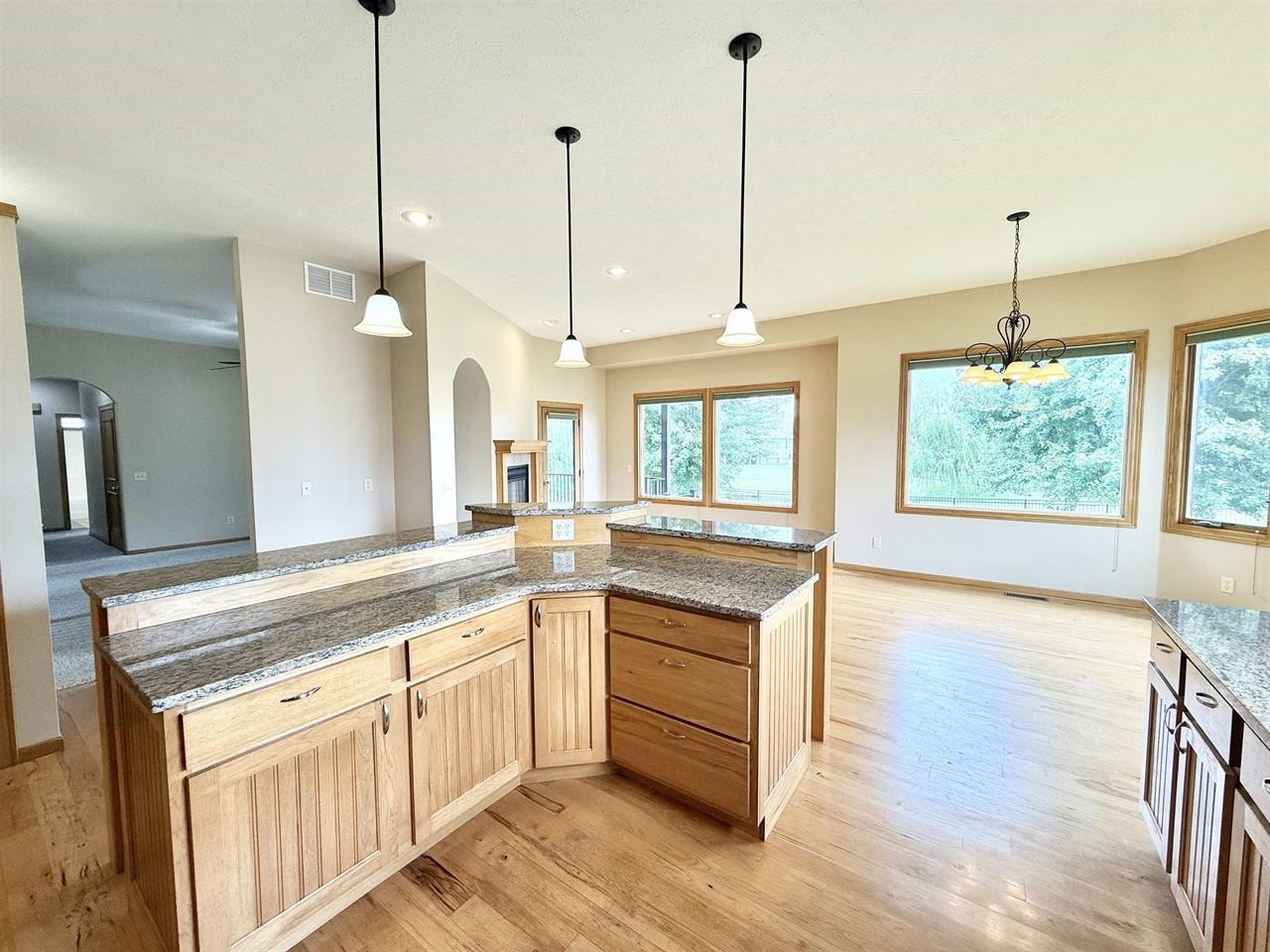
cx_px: 635
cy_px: 476
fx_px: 514
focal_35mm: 14
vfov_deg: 85.7
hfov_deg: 102.1
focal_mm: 2.22
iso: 64
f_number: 2.2
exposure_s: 1/120
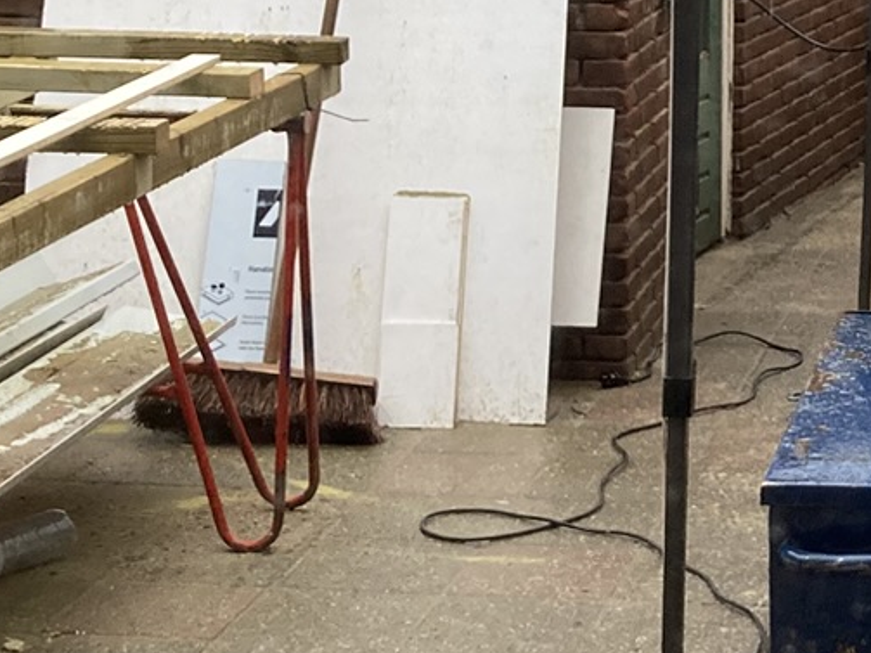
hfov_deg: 16.5
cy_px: 97
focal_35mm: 114
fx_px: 2868
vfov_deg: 12.9
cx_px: 1058
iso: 80
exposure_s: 1/121
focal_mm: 3.99
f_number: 1.8
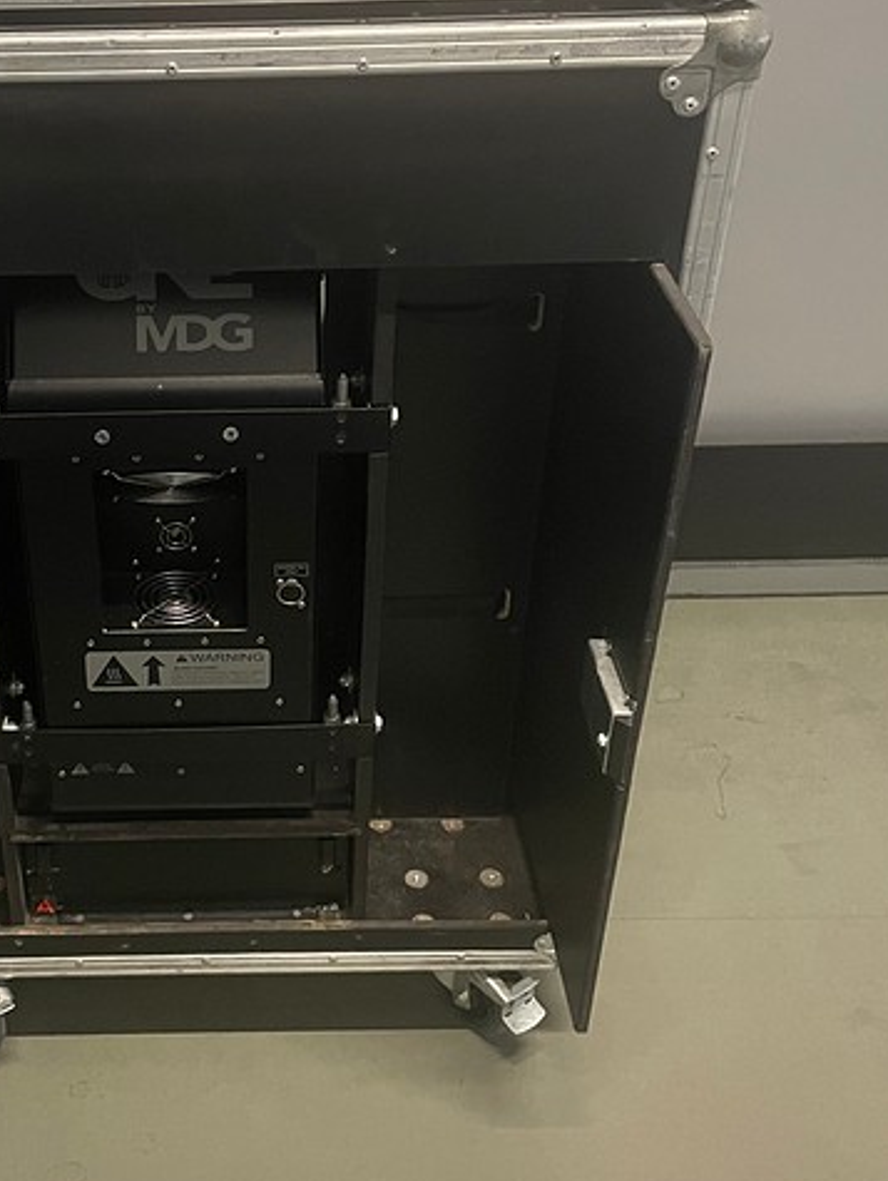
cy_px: 502
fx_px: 1435
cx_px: 206
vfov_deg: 44.6
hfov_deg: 33.6
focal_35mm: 42
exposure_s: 1/25
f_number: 1.6
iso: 640
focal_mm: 4.2
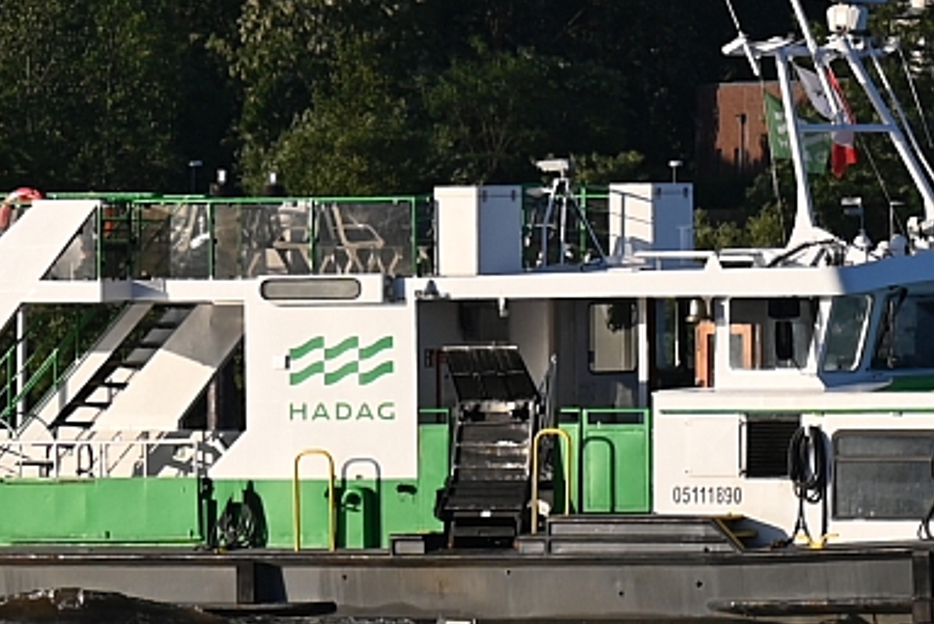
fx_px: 8334
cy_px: 296
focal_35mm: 321
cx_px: 690
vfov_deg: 4.3
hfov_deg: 6.4
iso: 100
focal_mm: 120
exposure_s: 1/500
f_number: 5.6
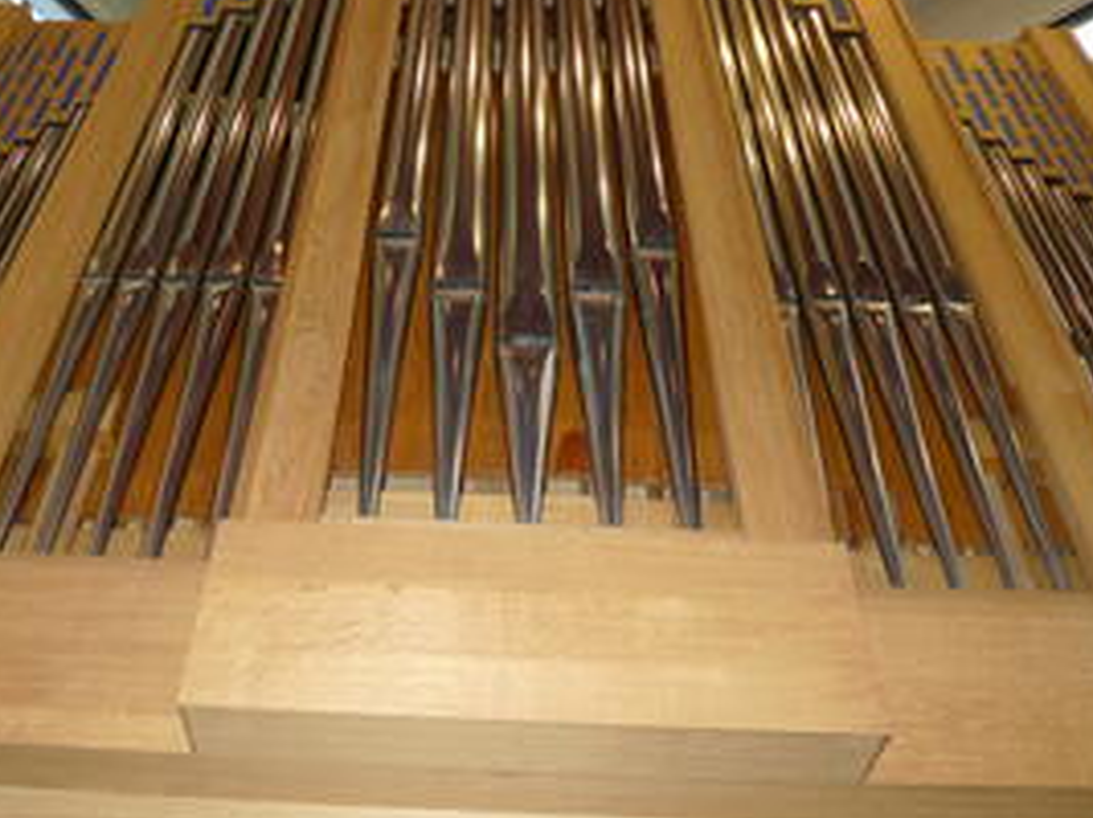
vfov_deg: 39.3
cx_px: 458
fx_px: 1136
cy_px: 286
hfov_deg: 51.2
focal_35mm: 36
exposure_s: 1/60
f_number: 2
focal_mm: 5.1
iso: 200
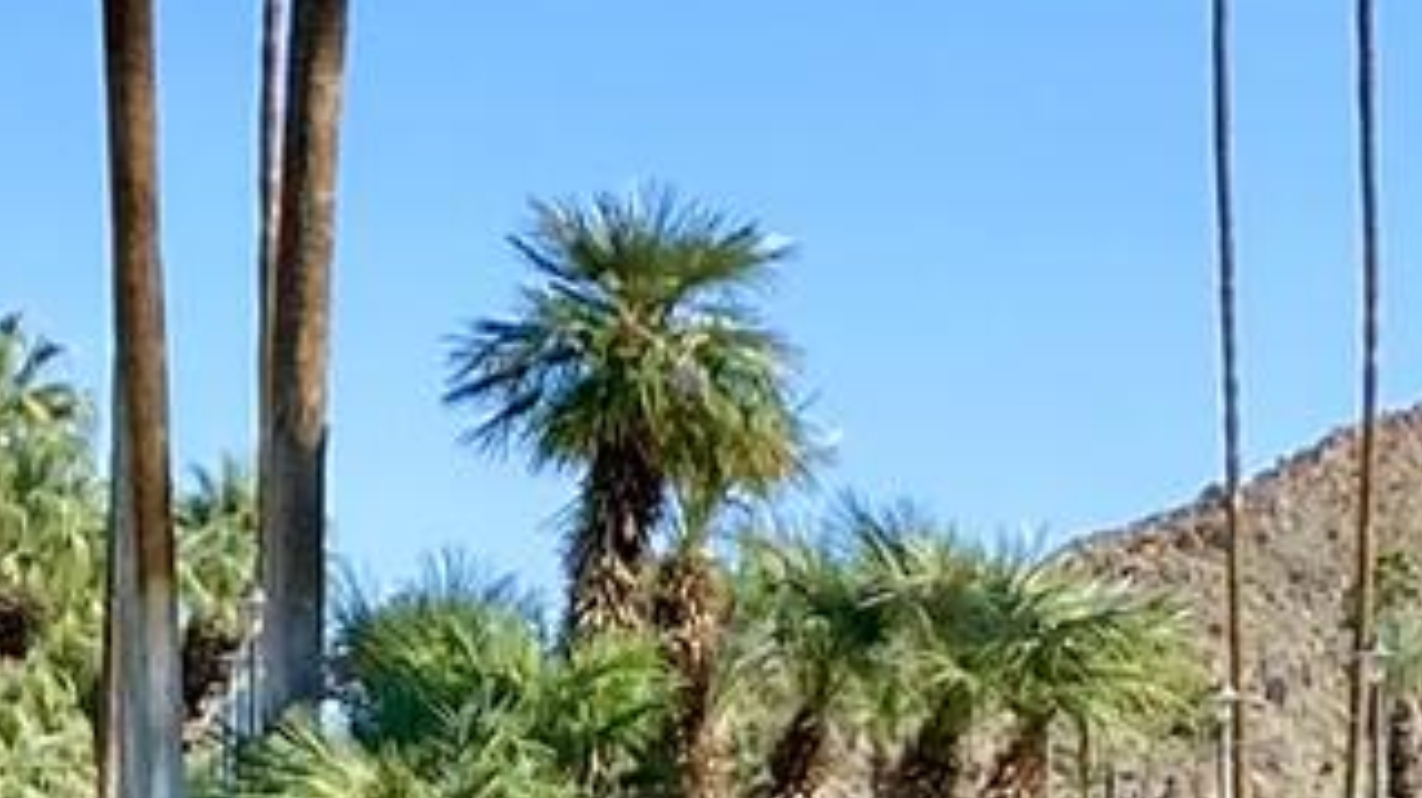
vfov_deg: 6.6
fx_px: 6858
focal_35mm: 182
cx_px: 22
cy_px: 1190
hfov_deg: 11.7
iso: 32
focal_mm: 4.25
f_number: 1.8
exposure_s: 1/2141
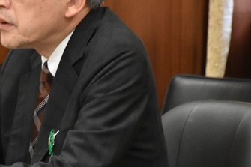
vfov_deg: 1.5
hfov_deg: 2.2
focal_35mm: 917
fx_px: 6390
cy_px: 134
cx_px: 35
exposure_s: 1/160
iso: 2500
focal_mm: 200
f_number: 6.3
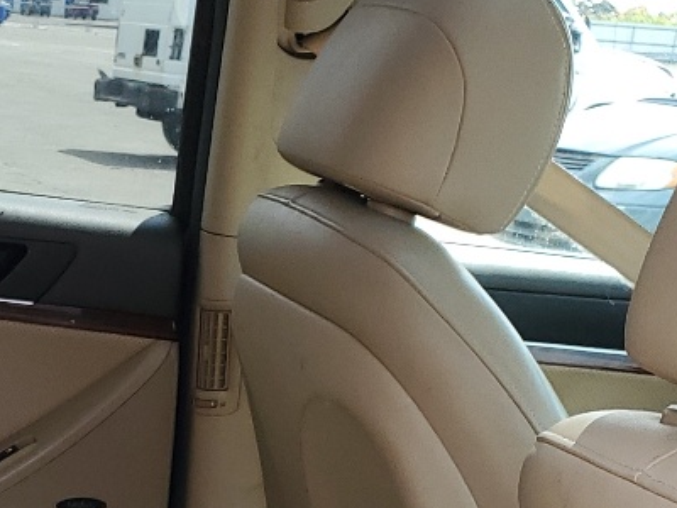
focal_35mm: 104
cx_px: -179
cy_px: 825
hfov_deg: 17.8
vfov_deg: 13.2
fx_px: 2034
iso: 50
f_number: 1.5
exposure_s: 1/476
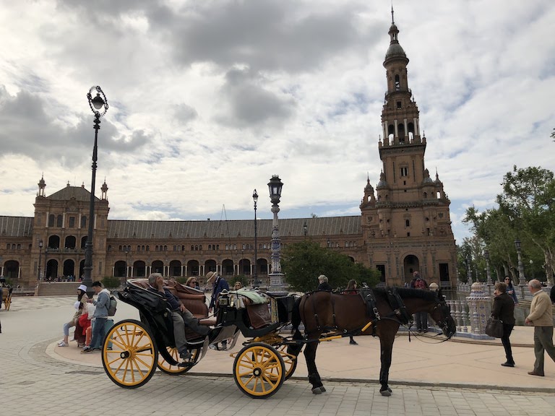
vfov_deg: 49.7
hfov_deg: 63.4
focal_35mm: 28
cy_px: 208
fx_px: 449
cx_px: 278
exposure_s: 1/6024
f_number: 1.8
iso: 25
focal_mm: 4
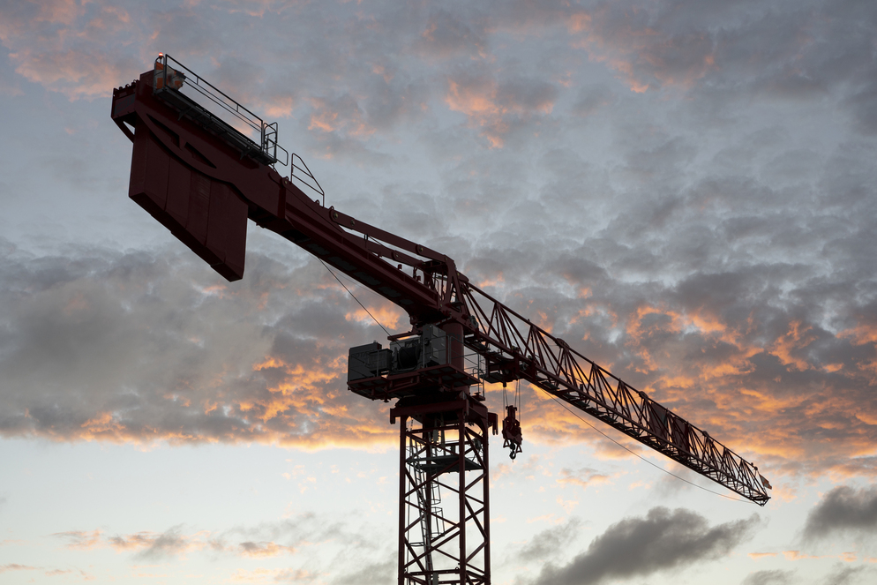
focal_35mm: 50
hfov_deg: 39.6
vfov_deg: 27.0
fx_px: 1218
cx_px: 438
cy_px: 292
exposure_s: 1/125
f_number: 5.6
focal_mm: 50
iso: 320
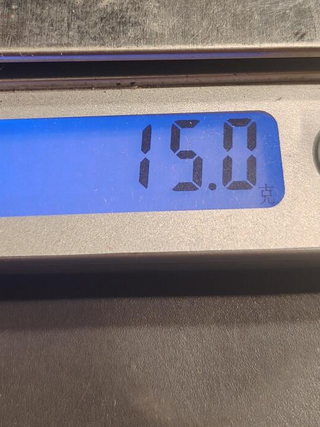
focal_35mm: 59
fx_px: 728
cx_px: 141
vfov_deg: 32.1
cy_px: 106
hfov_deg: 24.8
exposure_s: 1/200
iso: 250
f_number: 1.6
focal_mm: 6.06
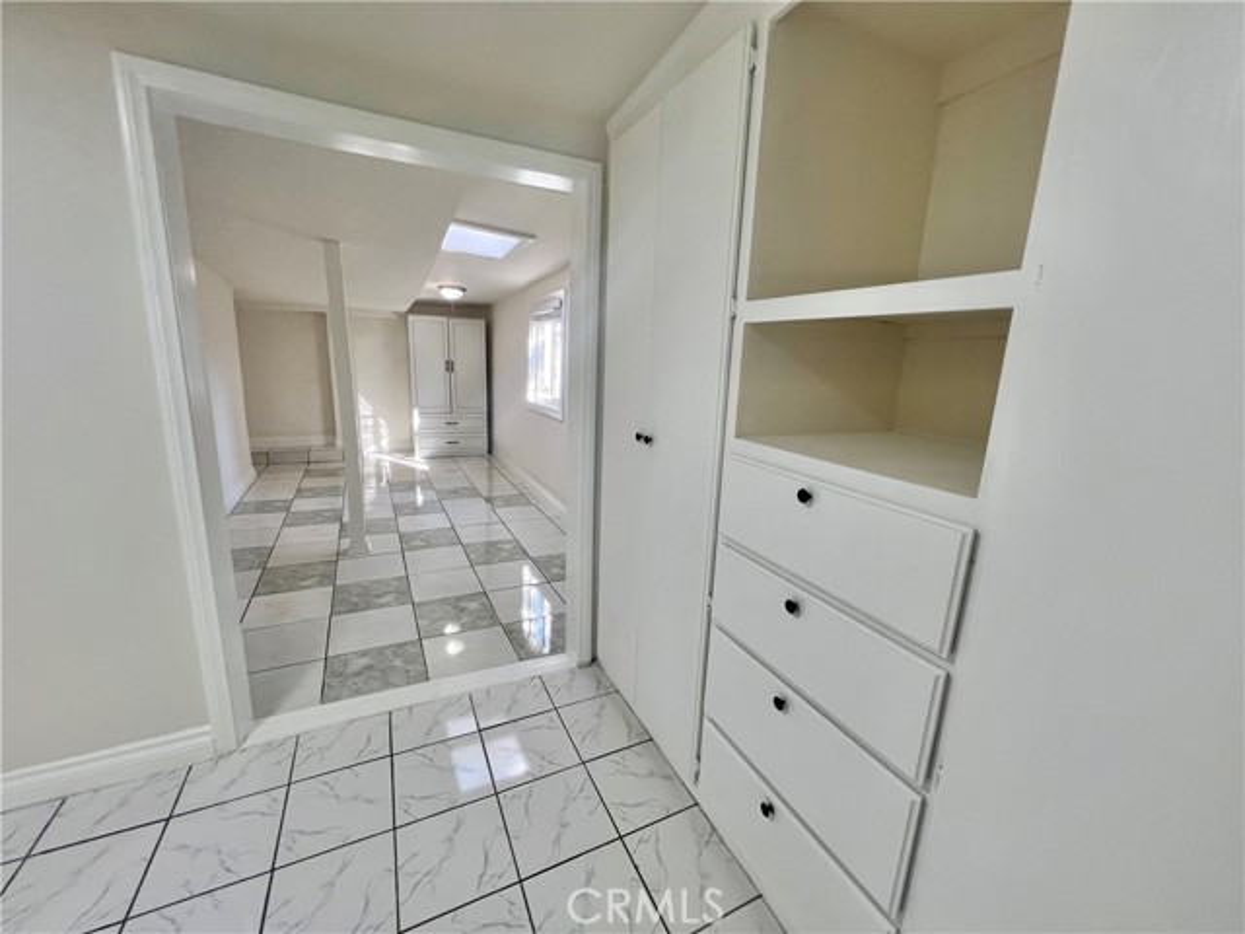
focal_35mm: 13
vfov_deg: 89.9
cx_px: 622
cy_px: 467
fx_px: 468
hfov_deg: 106.2
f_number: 1.8
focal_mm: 1.57
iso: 100
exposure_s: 1/120
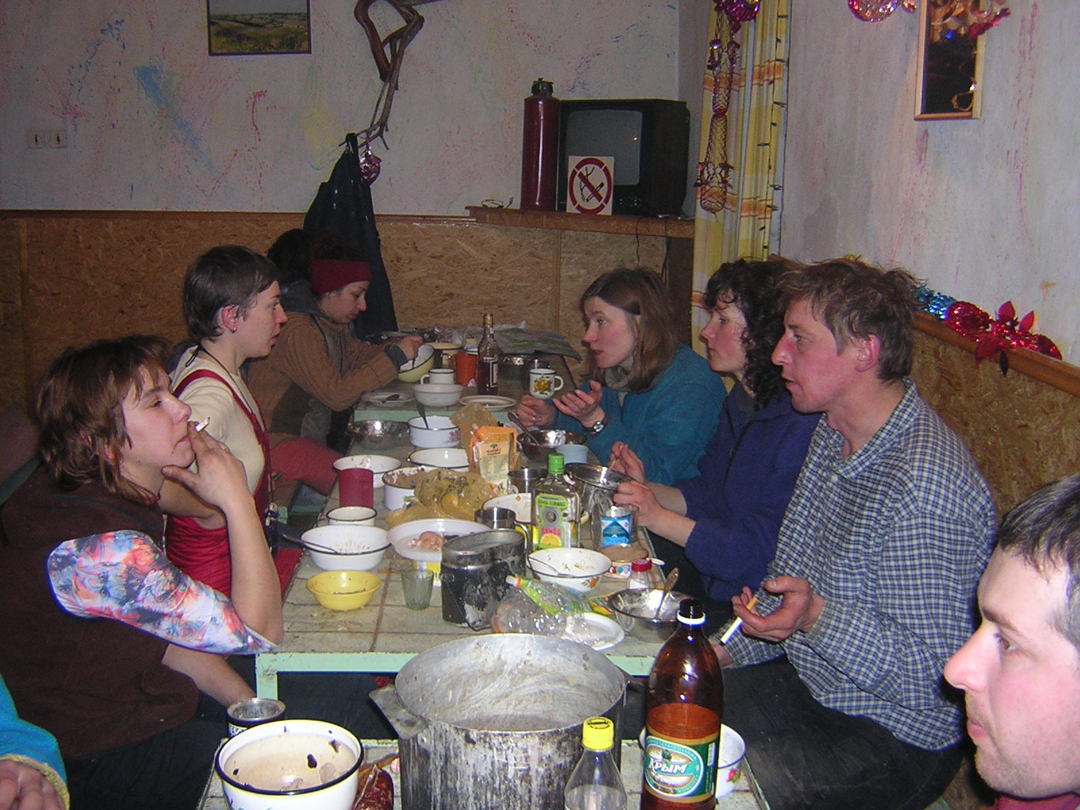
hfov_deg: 51.4
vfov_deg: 39.7
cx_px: 540
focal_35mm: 36
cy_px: 405
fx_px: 1123
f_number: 2.6
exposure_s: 1/60.1
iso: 204
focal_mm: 4.7
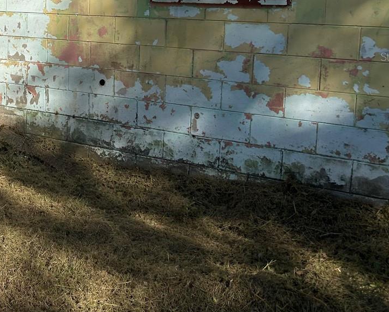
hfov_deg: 30.5
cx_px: -5
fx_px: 656
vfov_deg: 26.1
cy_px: 56
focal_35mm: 57
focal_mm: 5.7
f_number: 1.5
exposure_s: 1/6579
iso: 50
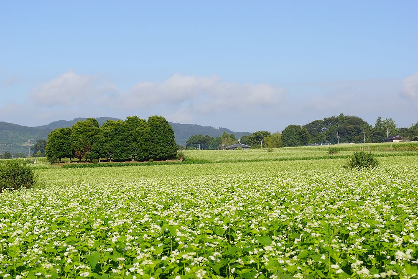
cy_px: 140
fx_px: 958
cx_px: 209
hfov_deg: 24.6
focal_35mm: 82
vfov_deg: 16.6
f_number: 13
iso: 100
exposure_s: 1/160
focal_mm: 55
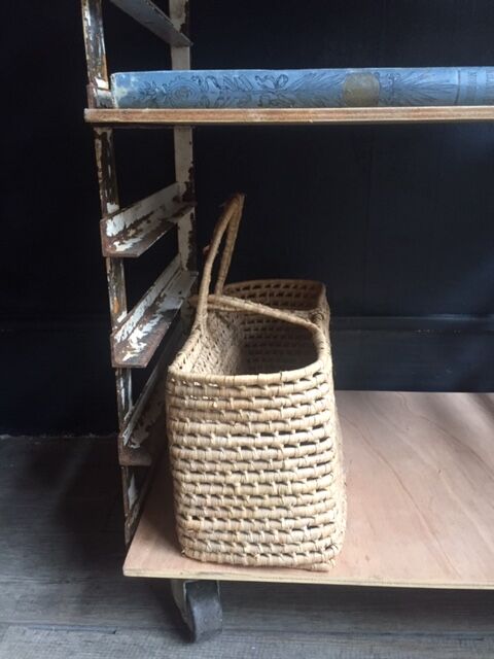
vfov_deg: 61.7
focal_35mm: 29
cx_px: 247
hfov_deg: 48.2
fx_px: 552
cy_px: 330
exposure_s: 1/33
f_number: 2.2
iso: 200
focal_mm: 4.15
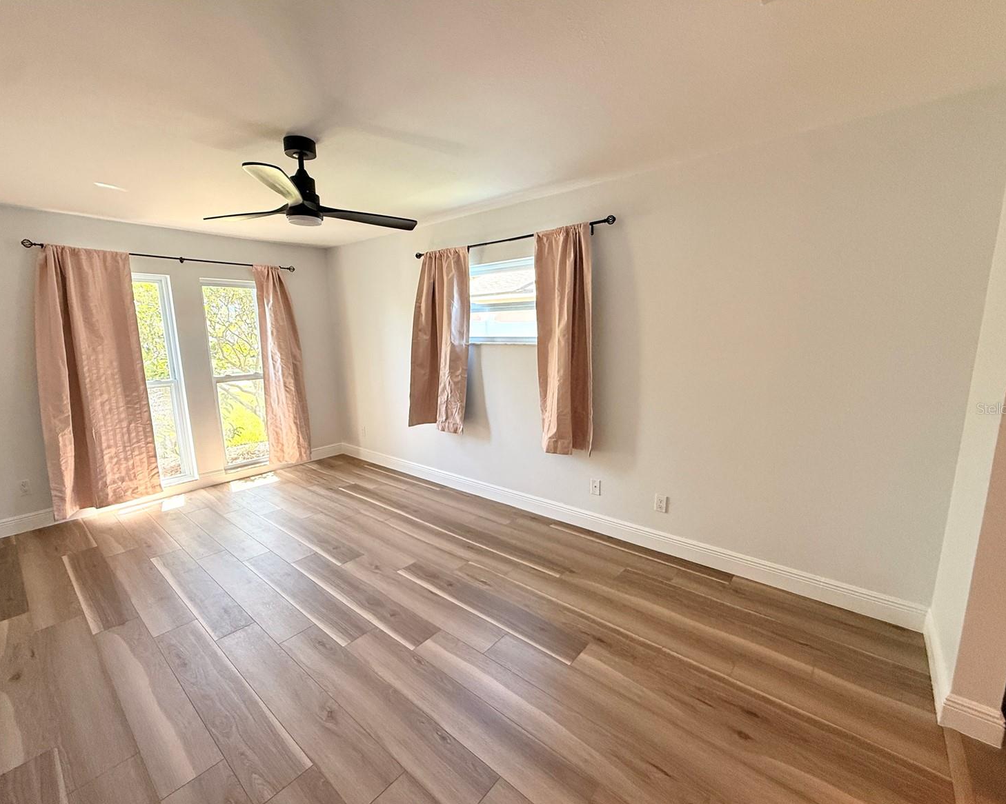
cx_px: 490
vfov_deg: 84.0
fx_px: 447
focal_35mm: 15
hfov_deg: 96.8
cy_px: 408
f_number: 2.2
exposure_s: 1/120
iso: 250
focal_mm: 2.22
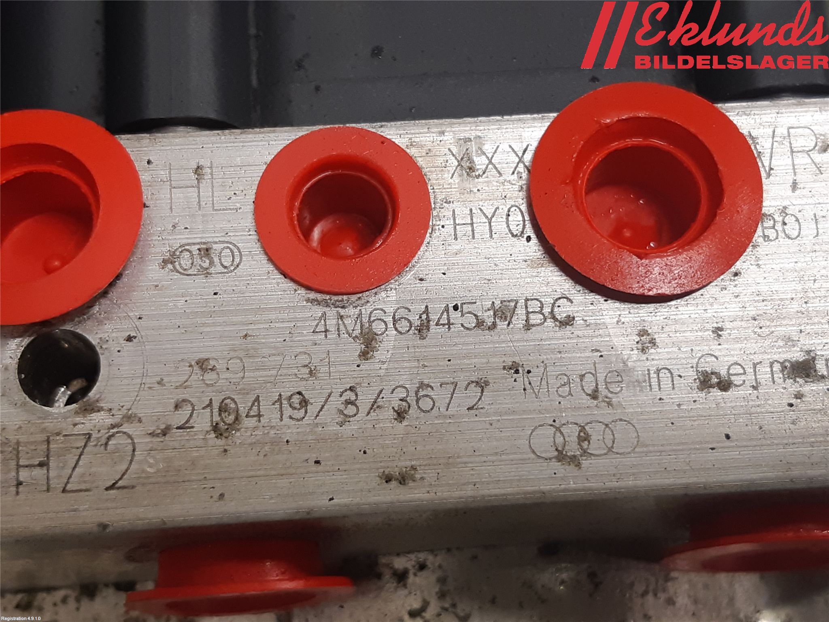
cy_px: 311
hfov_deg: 67.3
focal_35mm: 26
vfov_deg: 53.1
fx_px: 623
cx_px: 414
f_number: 1.7
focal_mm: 3.93
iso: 100
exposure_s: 1/50
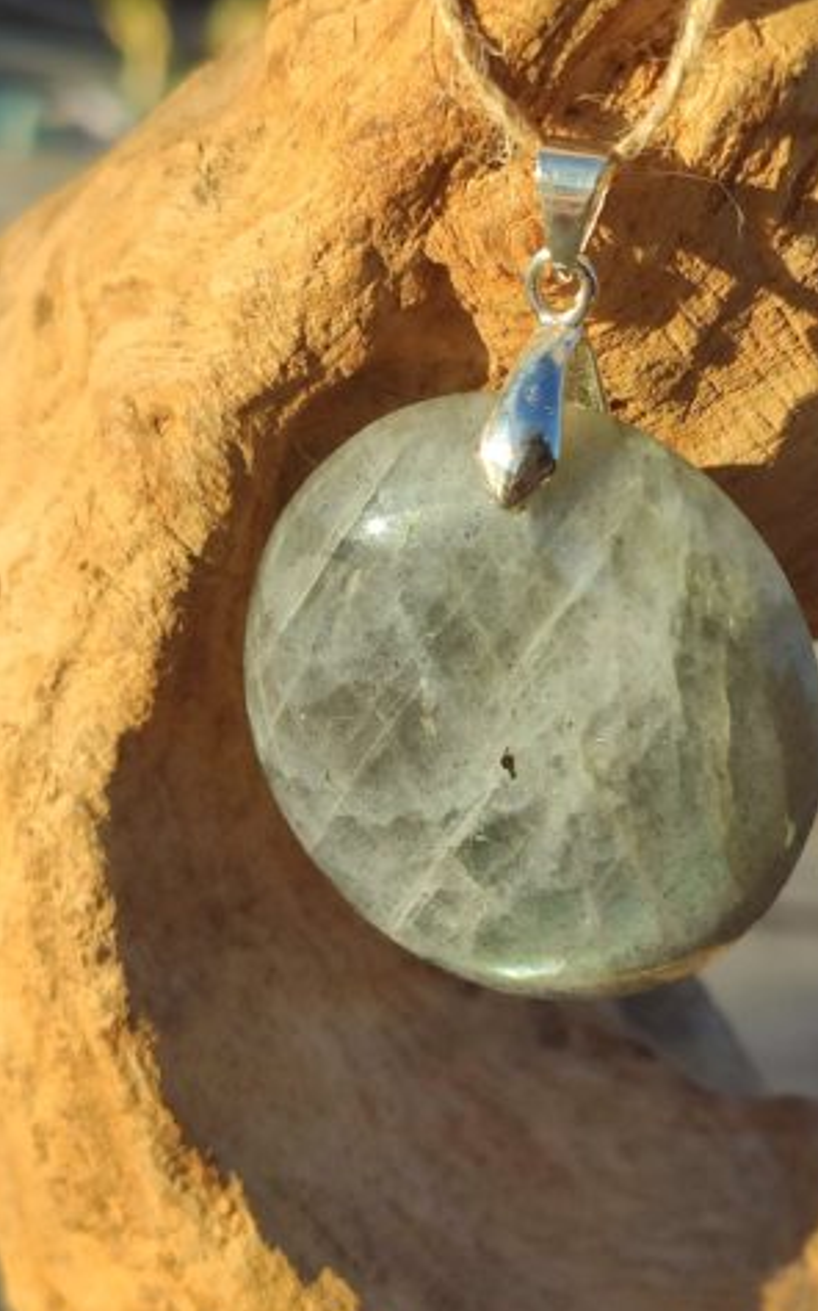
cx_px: 486
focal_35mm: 31
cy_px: 709
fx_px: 1106
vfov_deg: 61.2
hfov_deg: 40.4
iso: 112
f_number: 1.75
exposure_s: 1/922
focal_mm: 4.77
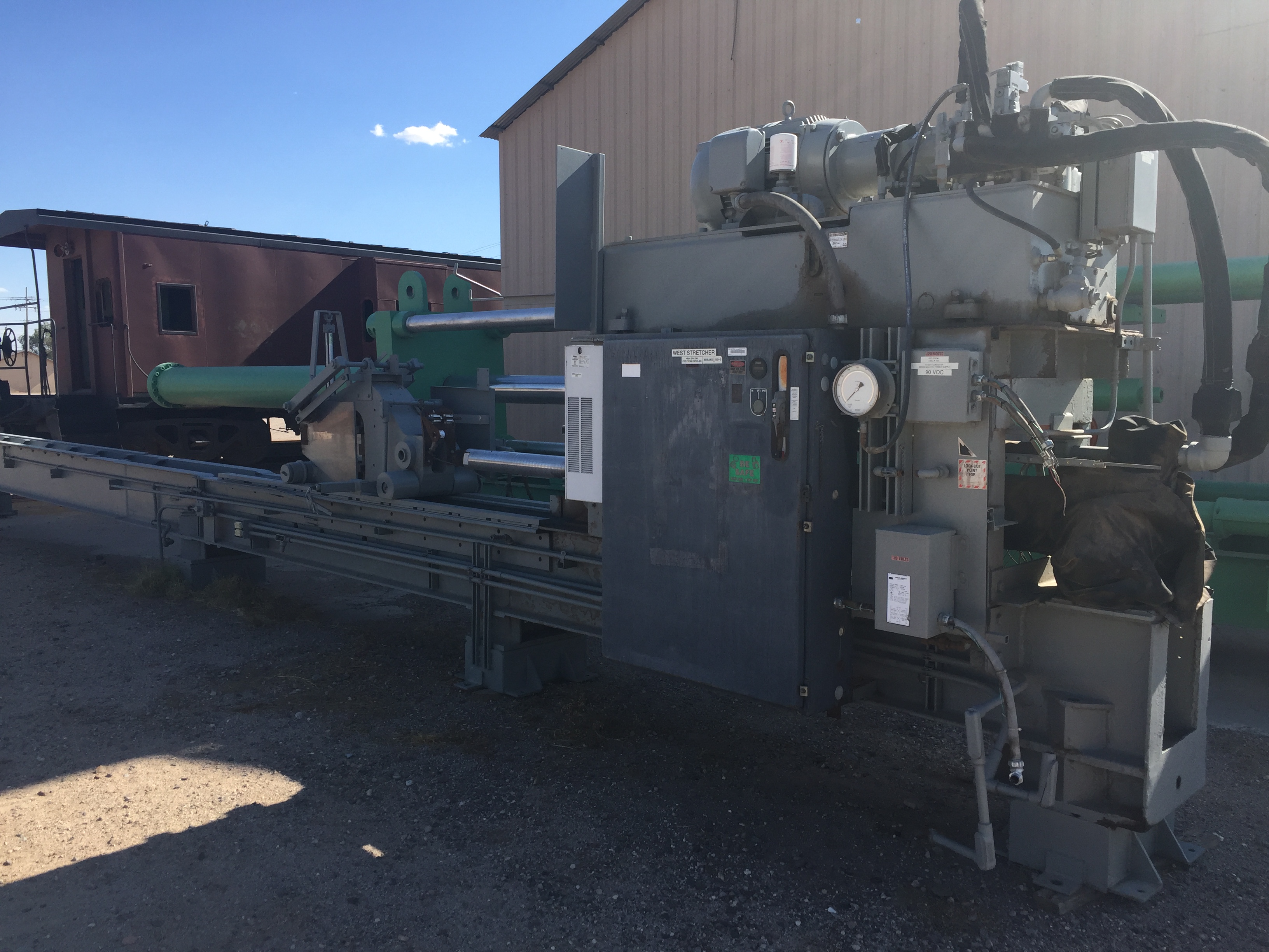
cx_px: 634
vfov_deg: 48.2
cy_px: 476
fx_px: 1063
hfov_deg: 61.7
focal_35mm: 29
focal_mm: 4.15
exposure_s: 1/1199
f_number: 2.2
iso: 32
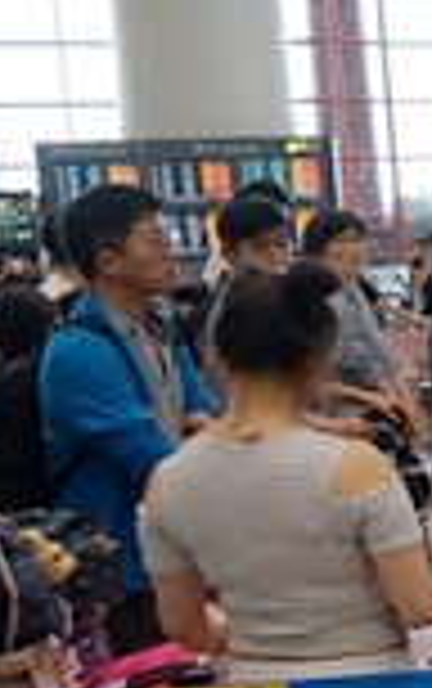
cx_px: 1116
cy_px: 490
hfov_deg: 11.0
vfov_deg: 21.5
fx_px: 1803
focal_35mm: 96
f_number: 3.5
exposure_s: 1/250
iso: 2500
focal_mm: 24
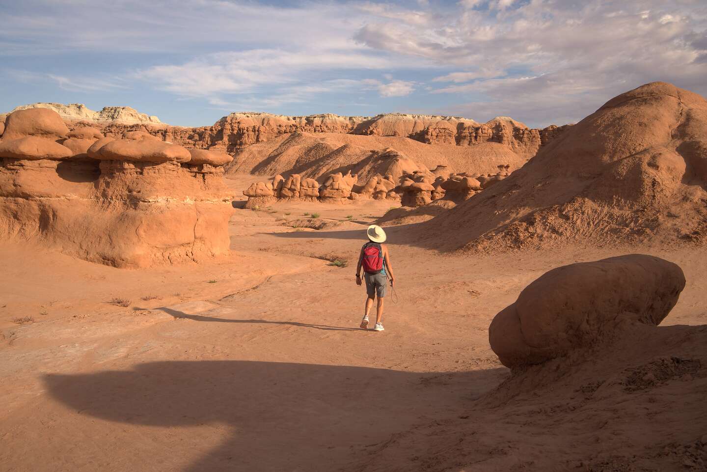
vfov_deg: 37.9
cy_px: 236
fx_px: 688
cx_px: 354
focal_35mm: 35
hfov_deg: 54.4
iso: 320
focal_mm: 35
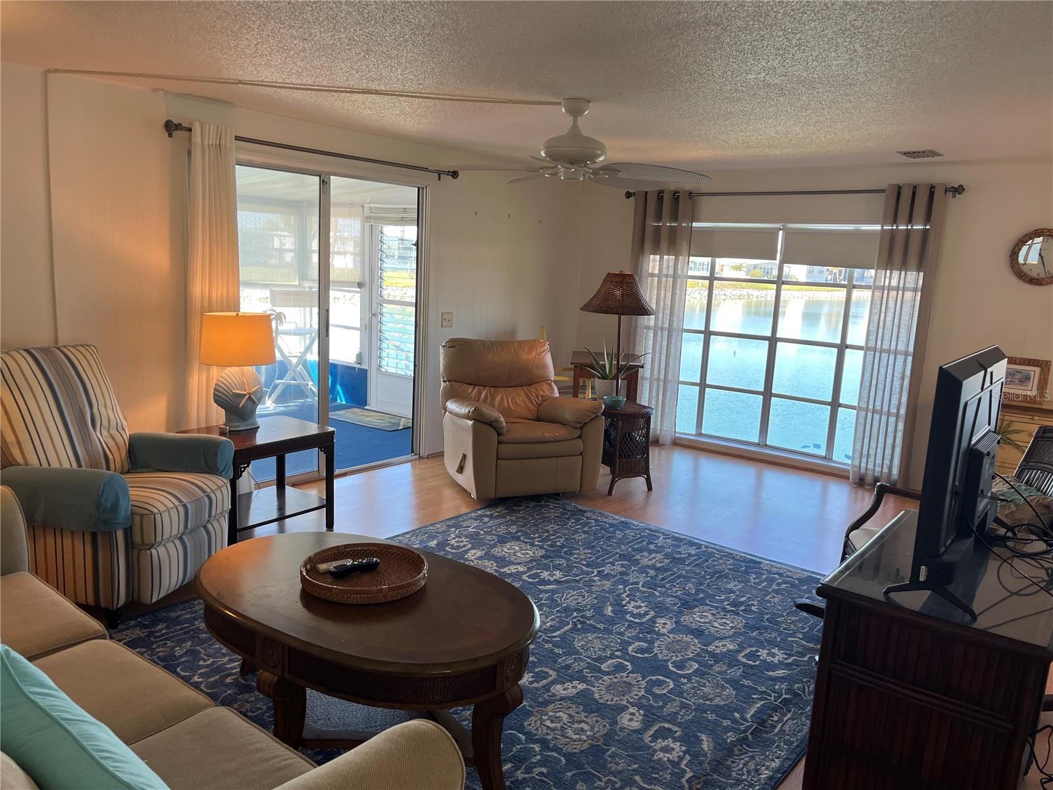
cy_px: 395
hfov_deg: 67.3
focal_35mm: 26
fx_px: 791
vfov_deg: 53.1
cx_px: 526
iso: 80
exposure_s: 1/120
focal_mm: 5.1
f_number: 1.6
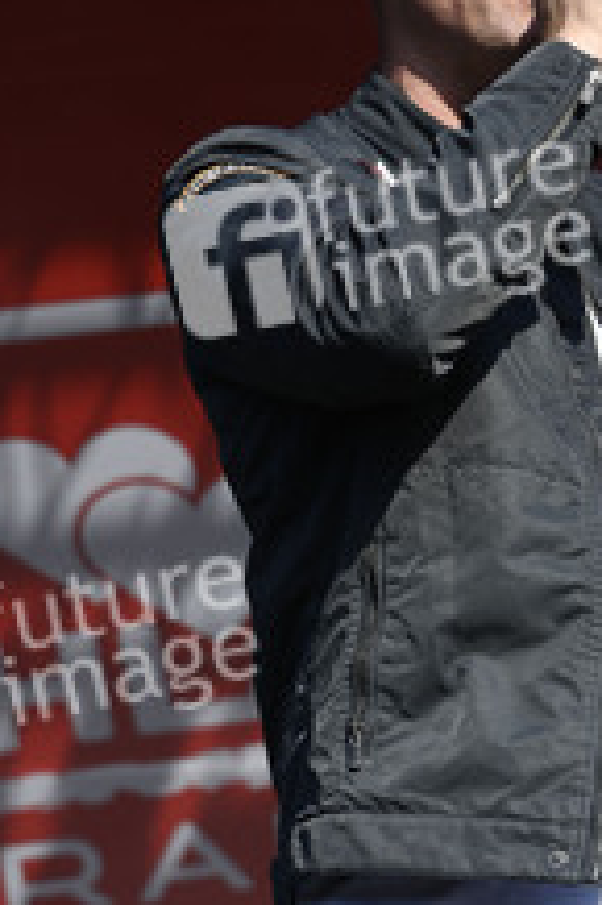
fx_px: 3919
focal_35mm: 156
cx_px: 498
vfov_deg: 13.2
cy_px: 448
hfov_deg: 8.8
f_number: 6.3
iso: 400
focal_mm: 85
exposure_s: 1/200
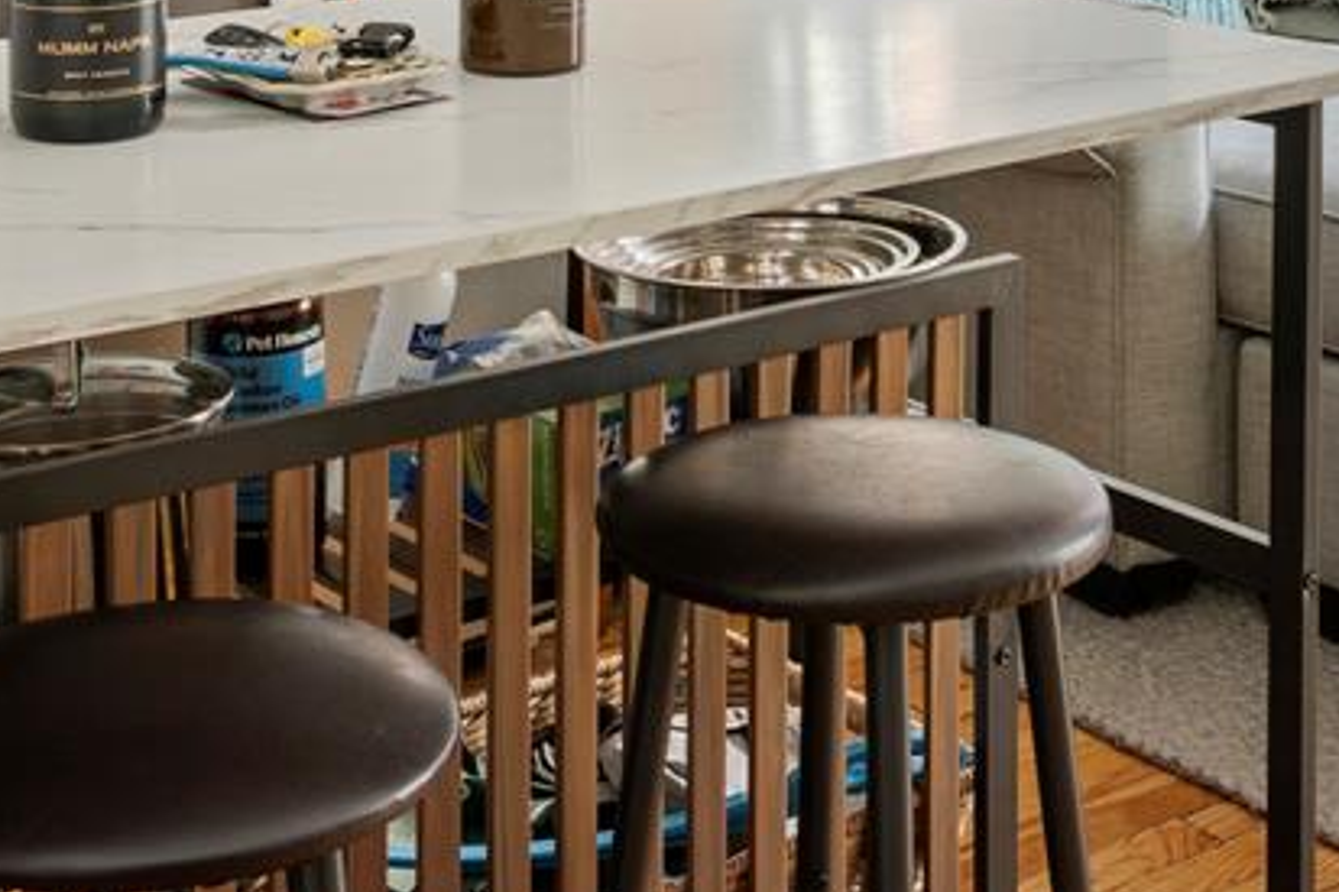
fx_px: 2937
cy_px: -464
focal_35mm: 79
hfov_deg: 25.6
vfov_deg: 15.8
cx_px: 804
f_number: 8
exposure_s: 1.6
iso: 100
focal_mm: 17
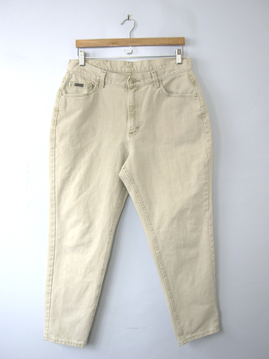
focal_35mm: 38
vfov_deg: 49.0
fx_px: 394
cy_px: 180
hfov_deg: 37.7
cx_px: 134
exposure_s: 1/30.2
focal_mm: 6.3
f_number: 2.9
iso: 50
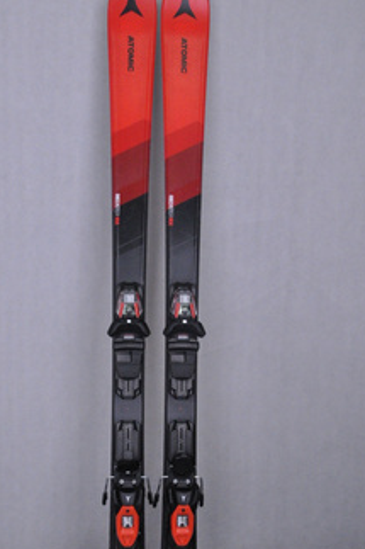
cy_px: 355
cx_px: 154
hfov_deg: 29.2
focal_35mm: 46
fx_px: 700
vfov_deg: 42.3
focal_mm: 22
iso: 3200
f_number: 9.5
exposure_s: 1/125
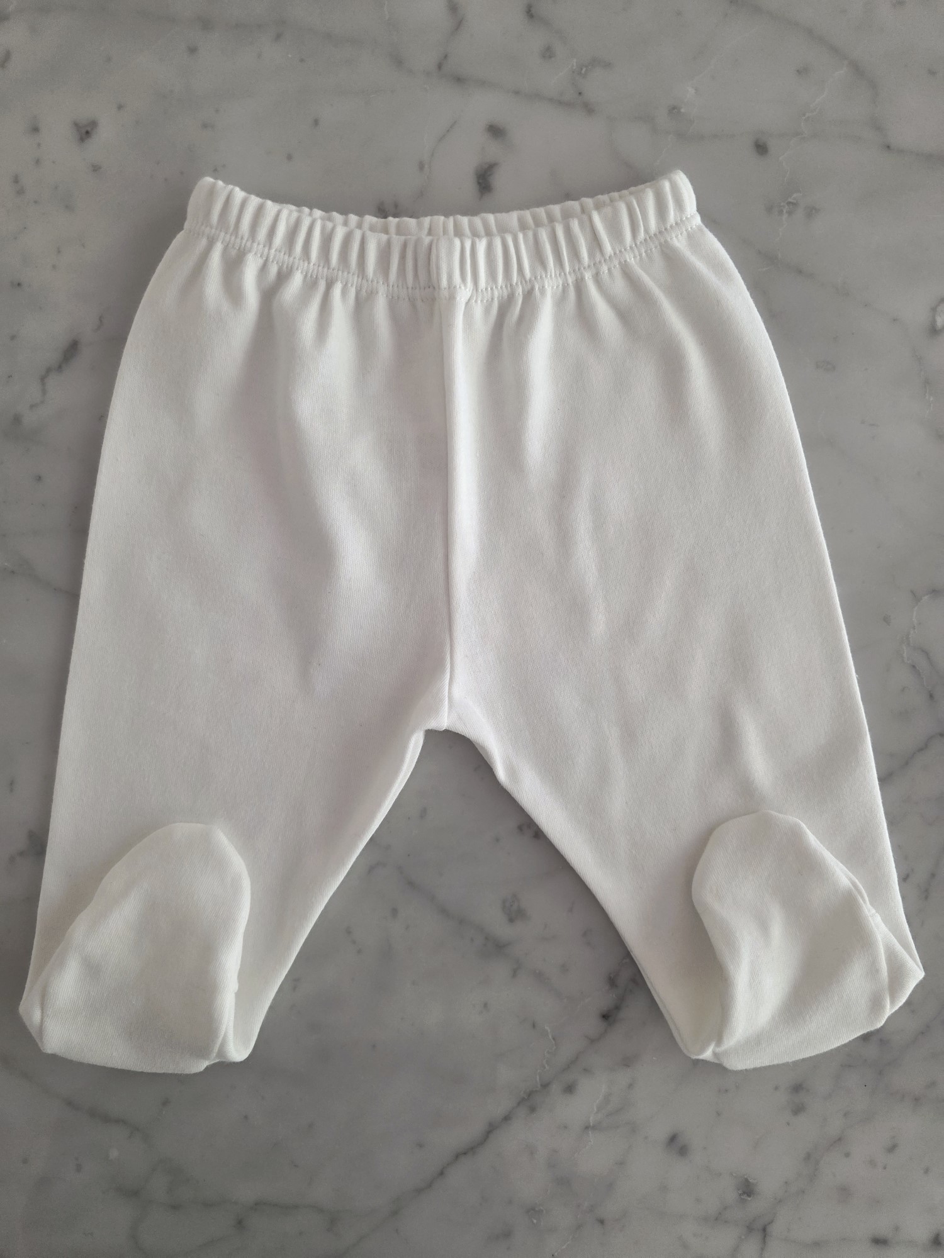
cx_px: 472
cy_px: 629
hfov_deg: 58.9
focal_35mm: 23
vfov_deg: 73.9
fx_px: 836
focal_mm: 6.3
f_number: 1.7
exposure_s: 1/101
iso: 250
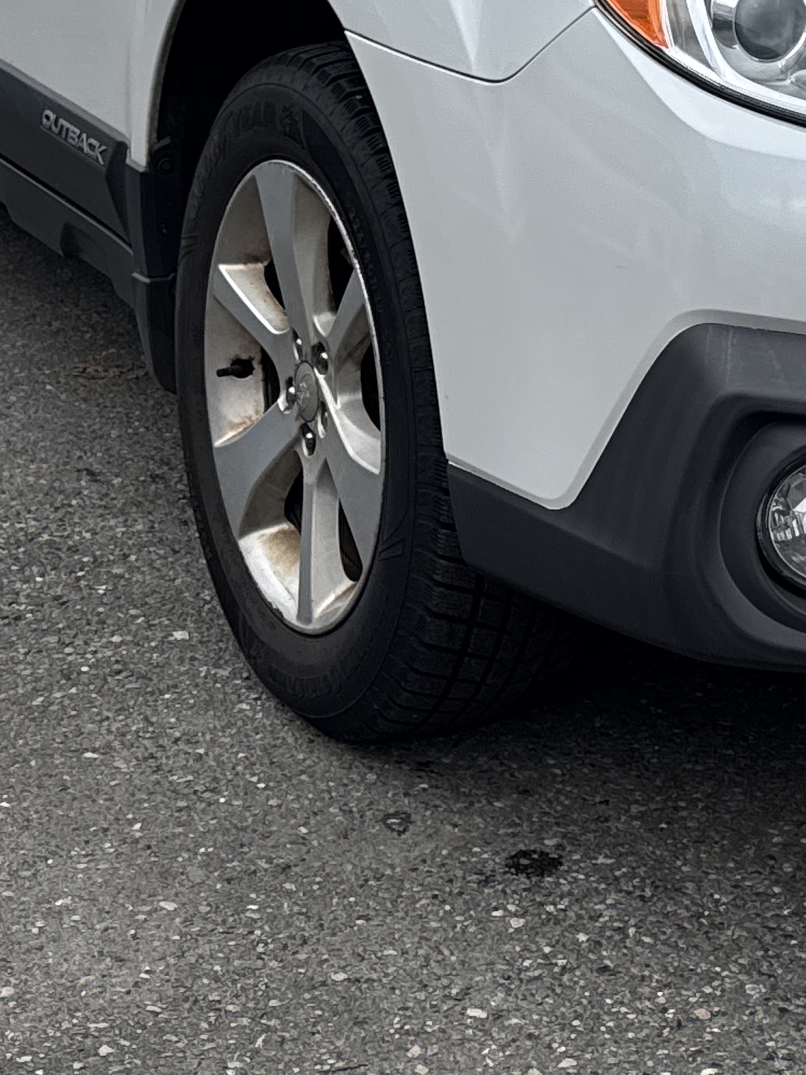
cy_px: -179
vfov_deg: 19.2
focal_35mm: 97
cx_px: 699
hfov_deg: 15.1
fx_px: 3013
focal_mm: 6.76
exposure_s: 1/1678
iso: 80
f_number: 1.78
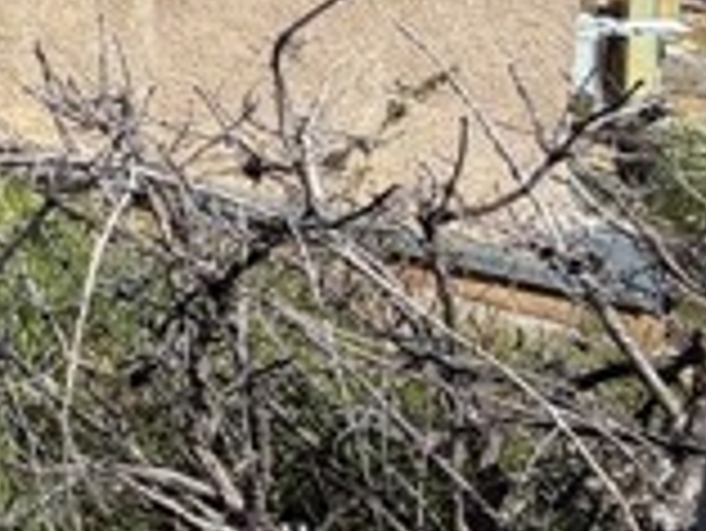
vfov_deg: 22.5
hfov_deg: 22.5
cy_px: -189
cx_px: -513
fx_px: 1163
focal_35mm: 57
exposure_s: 1/942
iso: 20
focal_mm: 2.22
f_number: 2.2
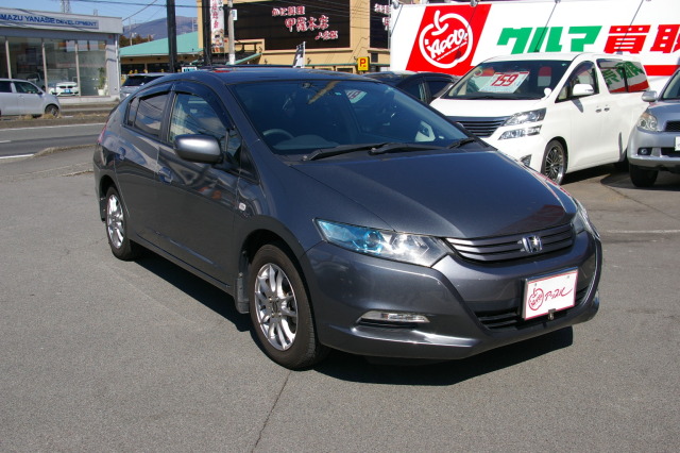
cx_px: 340
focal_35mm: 36
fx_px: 680
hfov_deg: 53.2
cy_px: 226
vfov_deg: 36.8
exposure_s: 1/350
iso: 200
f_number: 8
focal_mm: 24
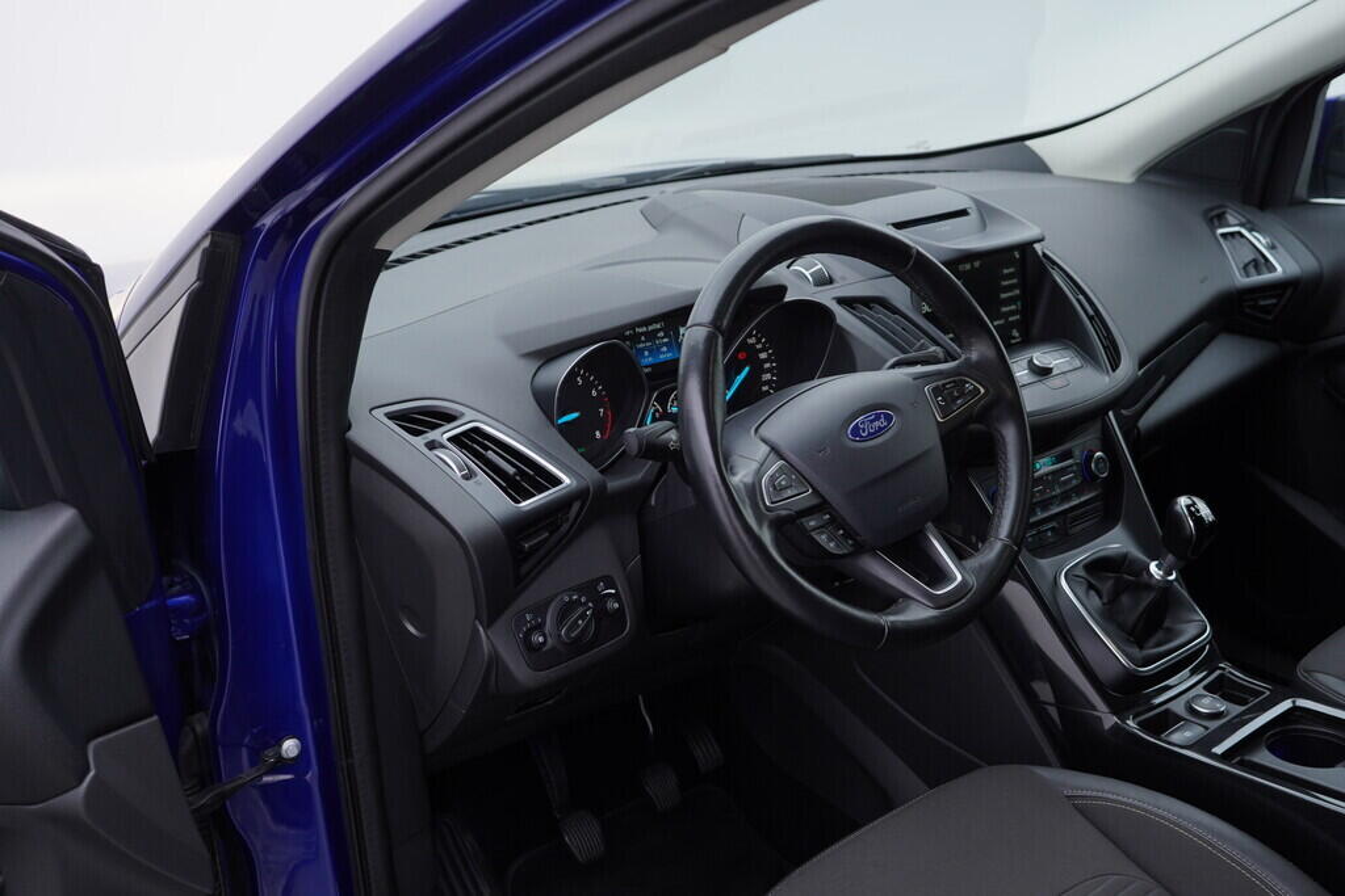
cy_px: 448
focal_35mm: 36
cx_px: 672
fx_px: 1345
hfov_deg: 53.1
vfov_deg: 36.9
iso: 125
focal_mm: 24
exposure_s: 1/60
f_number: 3.5
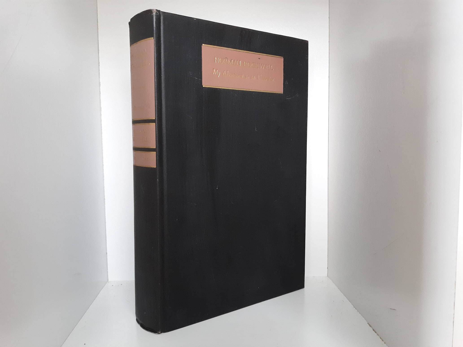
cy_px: 174
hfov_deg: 63.4
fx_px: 375
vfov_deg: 49.7
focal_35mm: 28
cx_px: 232
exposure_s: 1/33
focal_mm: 3.7
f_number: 1.7
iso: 200
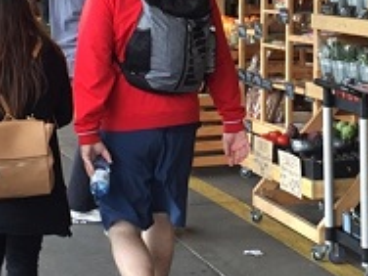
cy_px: 17
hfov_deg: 18.1
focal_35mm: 108
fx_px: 1148
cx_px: 294
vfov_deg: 13.6
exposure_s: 1/100
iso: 50
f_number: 2.2
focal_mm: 4.15
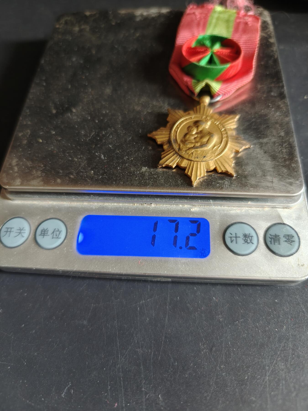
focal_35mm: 23
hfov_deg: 58.9
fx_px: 273
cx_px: 154
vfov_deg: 73.9
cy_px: 206
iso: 640
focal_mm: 6.06
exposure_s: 1/100
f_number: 1.6
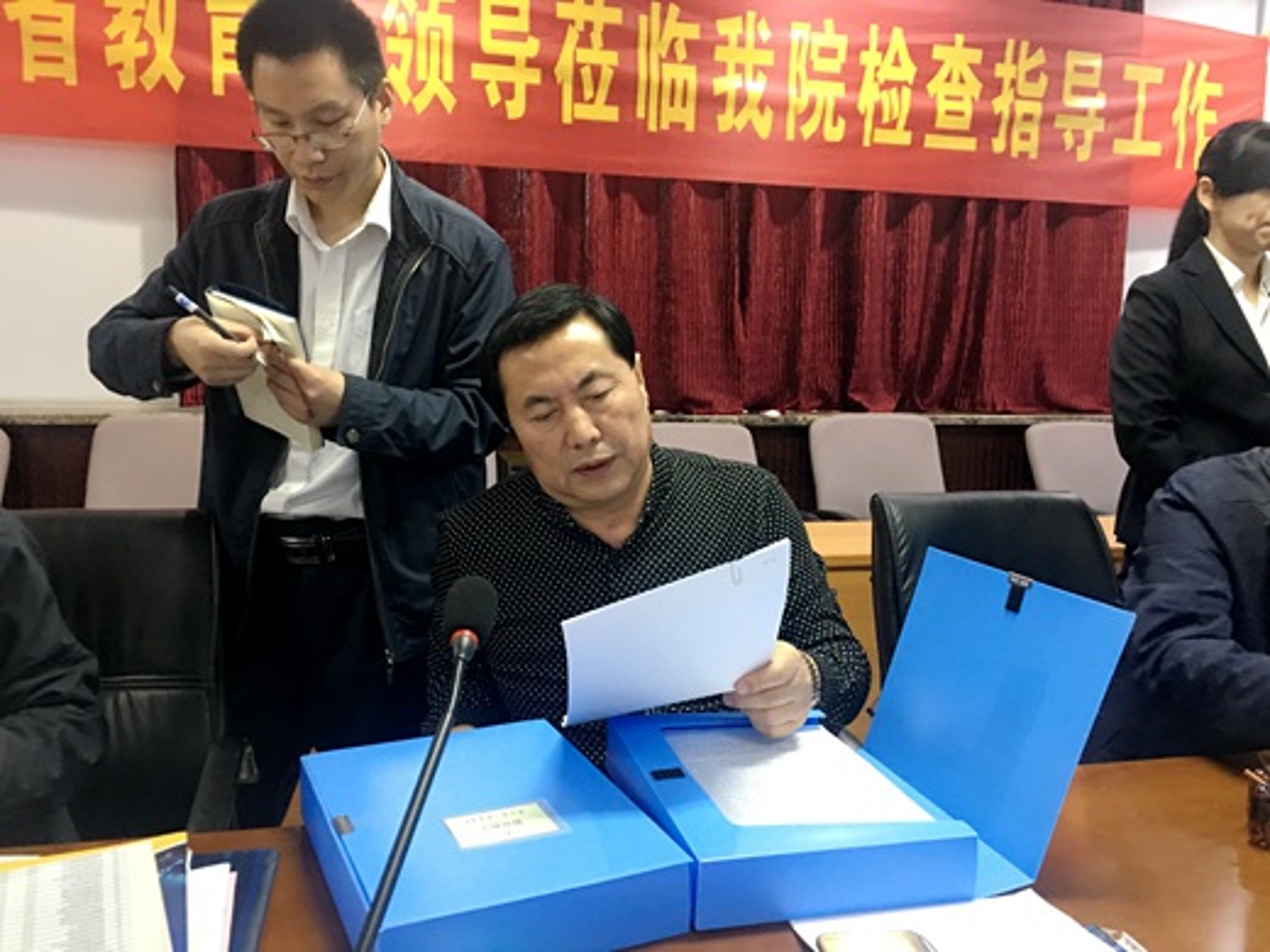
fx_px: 1064
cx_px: 635
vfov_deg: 48.2
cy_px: 476
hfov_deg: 61.7
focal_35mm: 29
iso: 100
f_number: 2.2
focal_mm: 4.15
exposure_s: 1/8
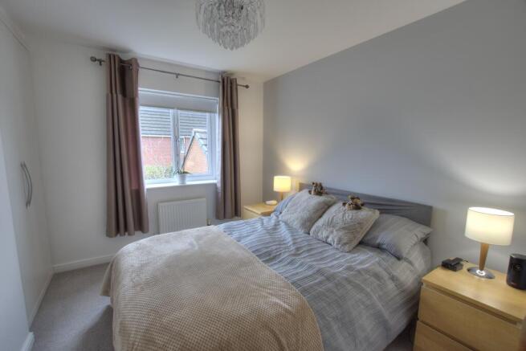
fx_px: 219
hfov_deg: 100.4
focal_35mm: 15
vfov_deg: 77.4
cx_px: 263
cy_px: 176
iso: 400
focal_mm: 10
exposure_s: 1/15
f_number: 8
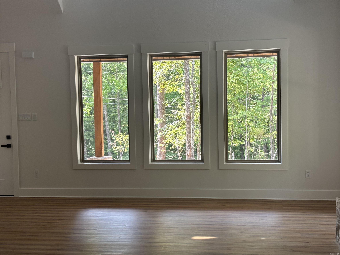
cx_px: 170
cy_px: 128
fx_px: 511
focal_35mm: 52
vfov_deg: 28.0
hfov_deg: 36.8
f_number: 1.6
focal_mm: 5.96
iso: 50
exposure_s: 1/118
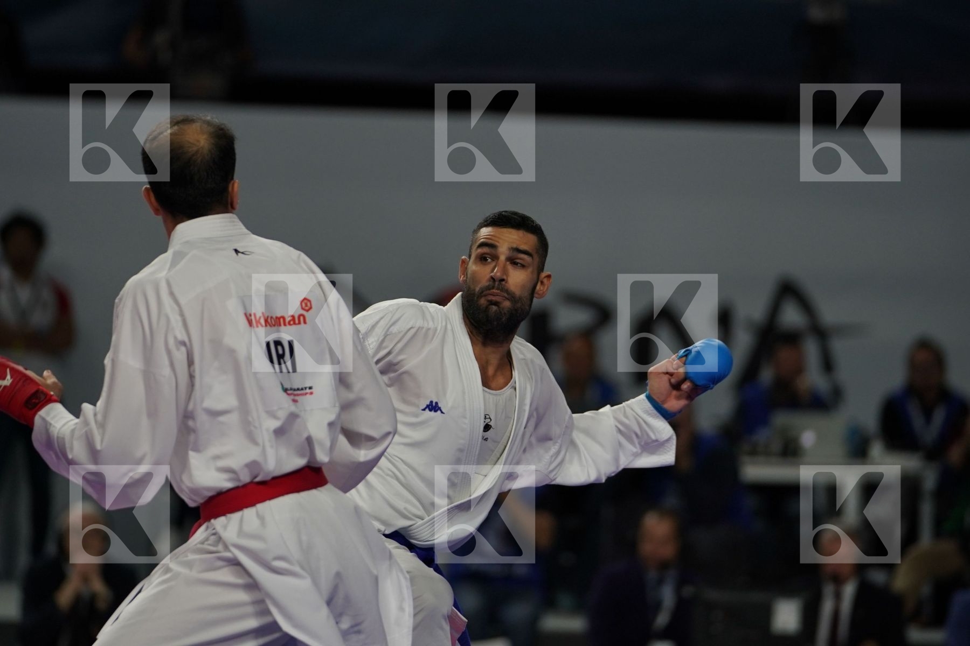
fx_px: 7355
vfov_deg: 5.0
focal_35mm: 273
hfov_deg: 7.5
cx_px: 485
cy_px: 323
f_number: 2.8
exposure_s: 1/1000
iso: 800
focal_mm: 182
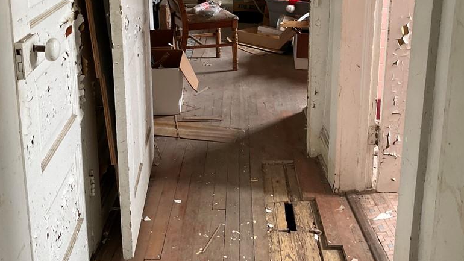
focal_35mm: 42
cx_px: 273
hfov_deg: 48.1
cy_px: 33
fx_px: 517
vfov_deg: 27.4
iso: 64
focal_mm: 3
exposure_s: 1/60
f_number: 1.8
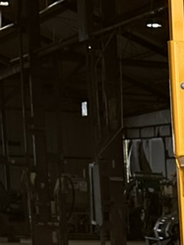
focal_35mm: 162
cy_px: 447
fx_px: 1146
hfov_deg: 8.2
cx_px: 500
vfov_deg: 11.3
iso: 80
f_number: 1.78
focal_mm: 6.86
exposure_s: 1/745
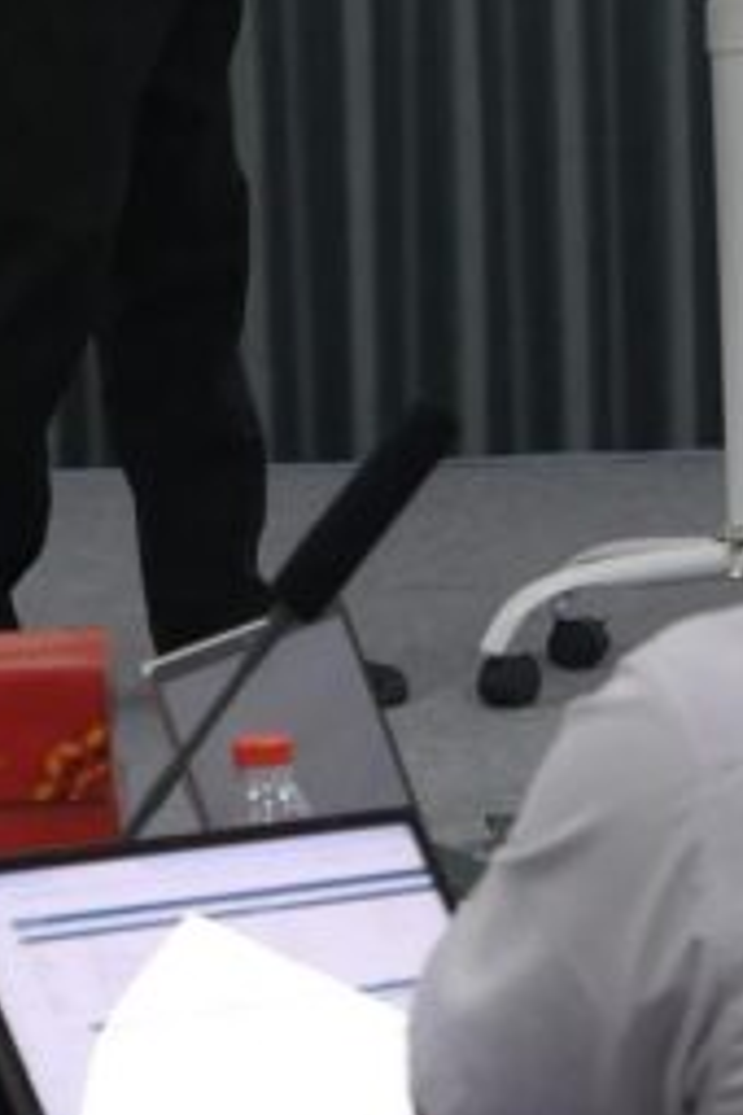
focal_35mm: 261
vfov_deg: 7.8
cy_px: -120
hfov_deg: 5.3
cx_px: 507
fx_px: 8079
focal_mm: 23.7
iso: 640
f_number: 2.8
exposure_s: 1/125
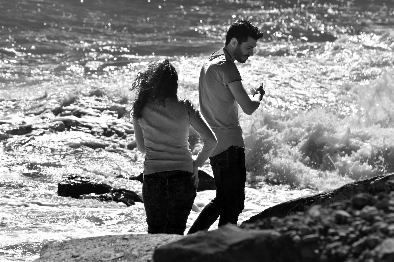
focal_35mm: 330
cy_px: 131
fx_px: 3611
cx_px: 197
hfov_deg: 6.2
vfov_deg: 4.2
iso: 100
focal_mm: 220
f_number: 9
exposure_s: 1/800
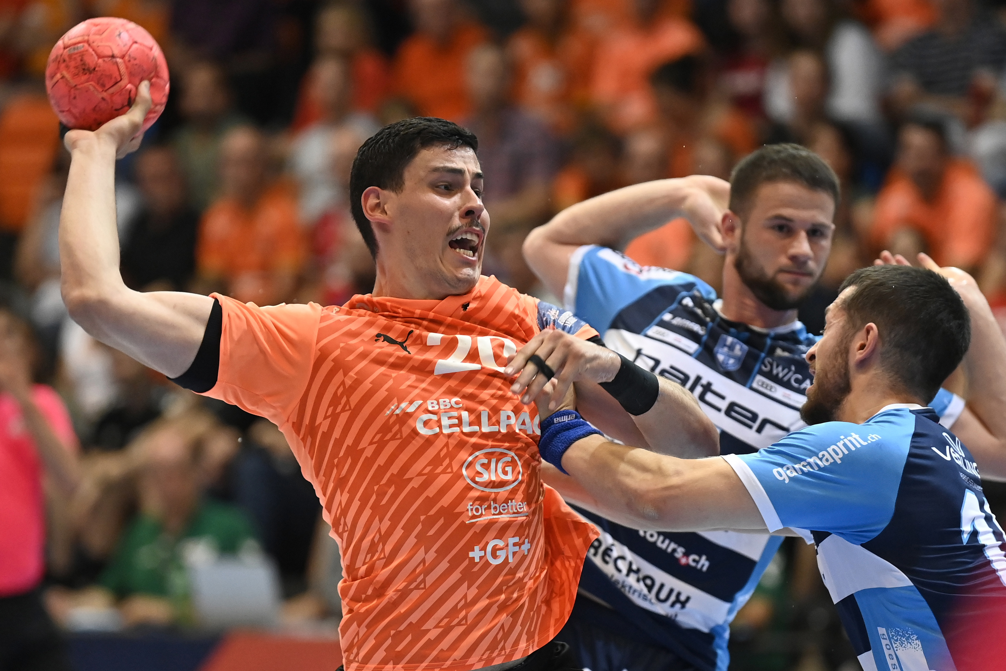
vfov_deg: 6.9
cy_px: 336
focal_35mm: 200
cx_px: 503
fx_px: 5588
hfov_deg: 10.3
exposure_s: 1/1000
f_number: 2.8
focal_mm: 200
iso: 3200
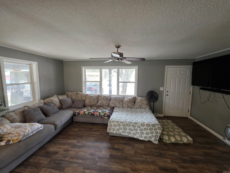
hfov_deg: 106.2
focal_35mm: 13
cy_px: 86
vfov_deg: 89.9
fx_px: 86
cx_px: 115
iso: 320
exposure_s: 1/60
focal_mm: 2.2
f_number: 1.9
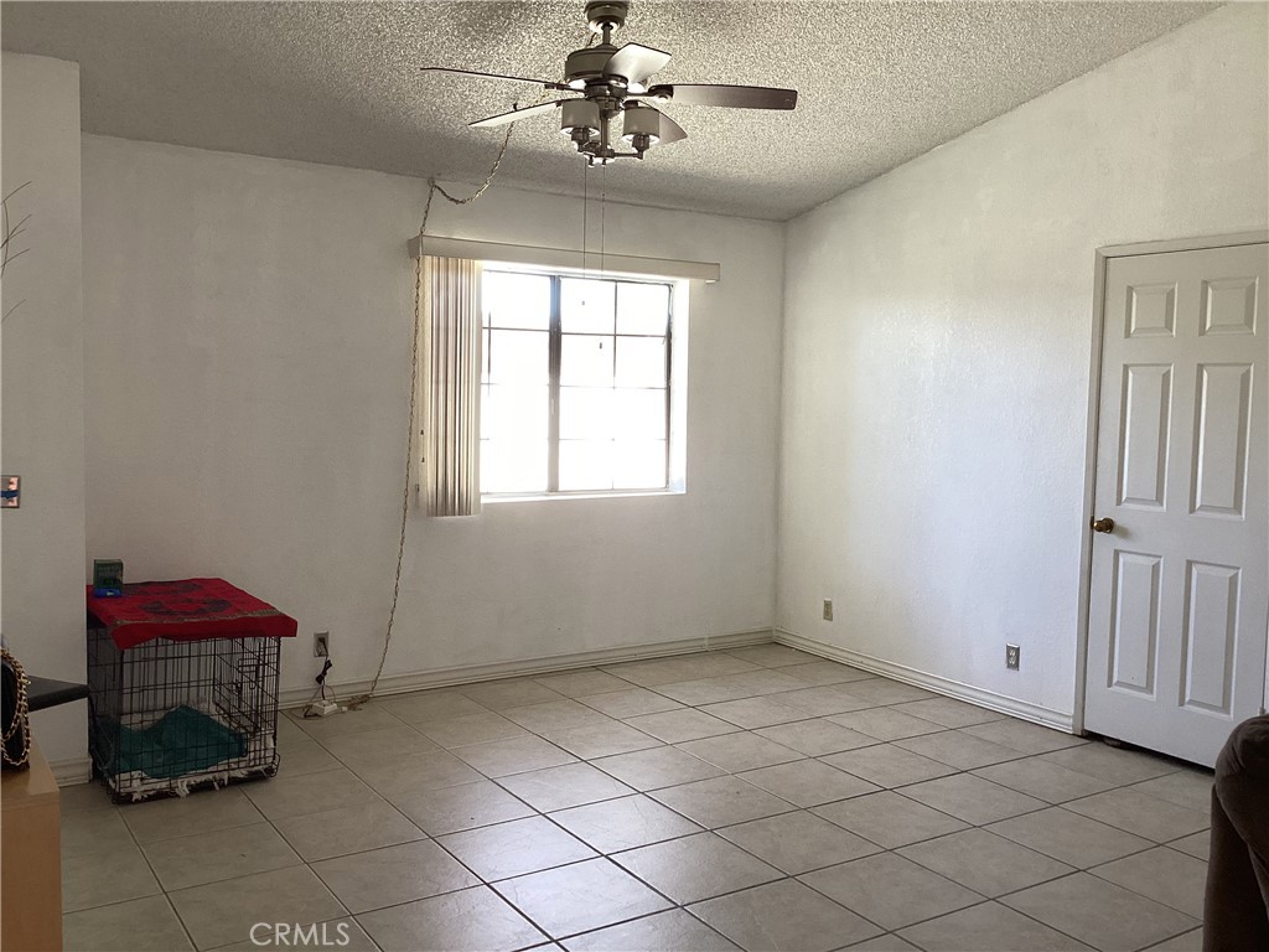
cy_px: 476
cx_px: 634
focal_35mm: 31
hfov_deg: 58.4
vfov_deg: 45.4
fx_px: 1136
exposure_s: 1/60
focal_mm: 3.3
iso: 80
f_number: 2.4
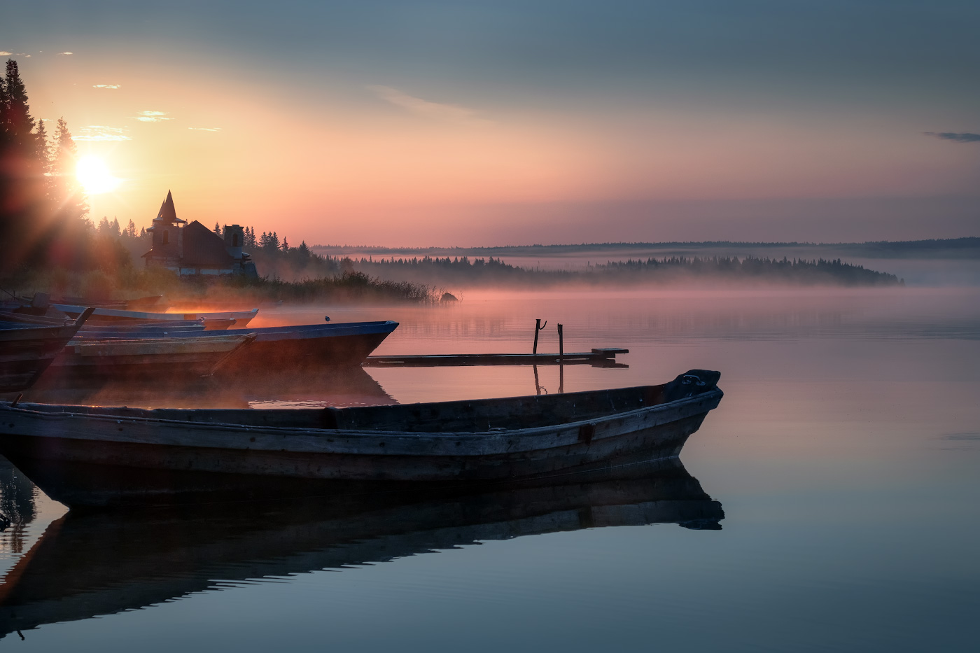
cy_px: 326
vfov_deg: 18.2
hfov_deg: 27.0
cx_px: 490
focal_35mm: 75
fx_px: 2041
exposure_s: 1/180
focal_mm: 50
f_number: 11
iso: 400
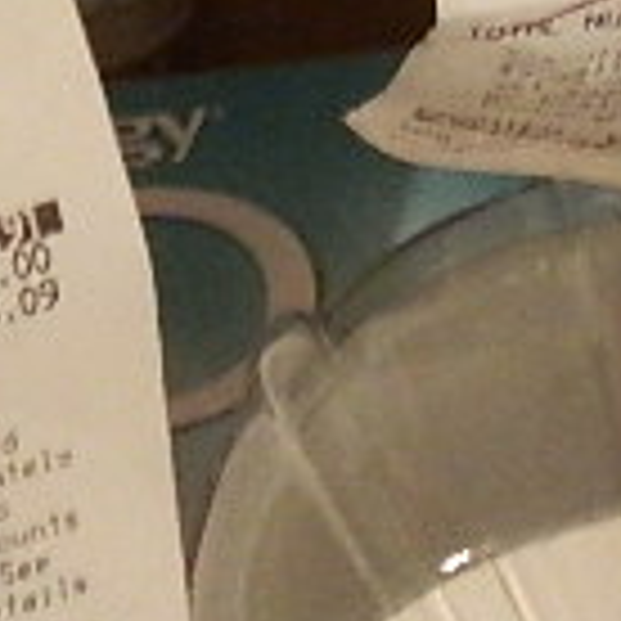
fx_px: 5460
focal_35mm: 269
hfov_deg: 6.3
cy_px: 486
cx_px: 1282
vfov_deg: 6.5
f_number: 3.5
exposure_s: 1/4
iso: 400
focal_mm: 7.3
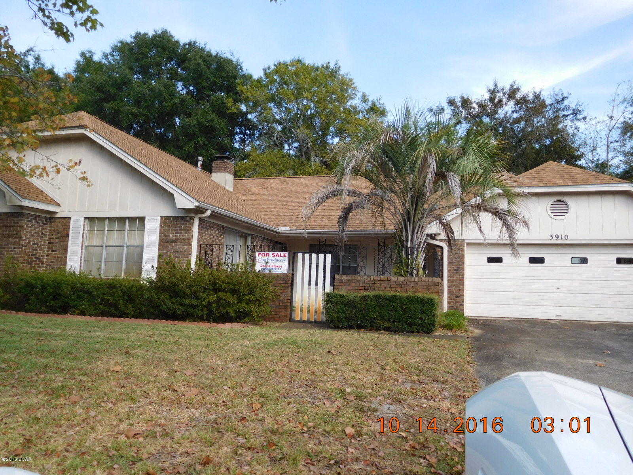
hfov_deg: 69.4
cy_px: 238
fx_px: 457
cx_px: 316
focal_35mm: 25
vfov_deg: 54.9
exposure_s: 1/400
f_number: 3.4
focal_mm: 4.5
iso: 125
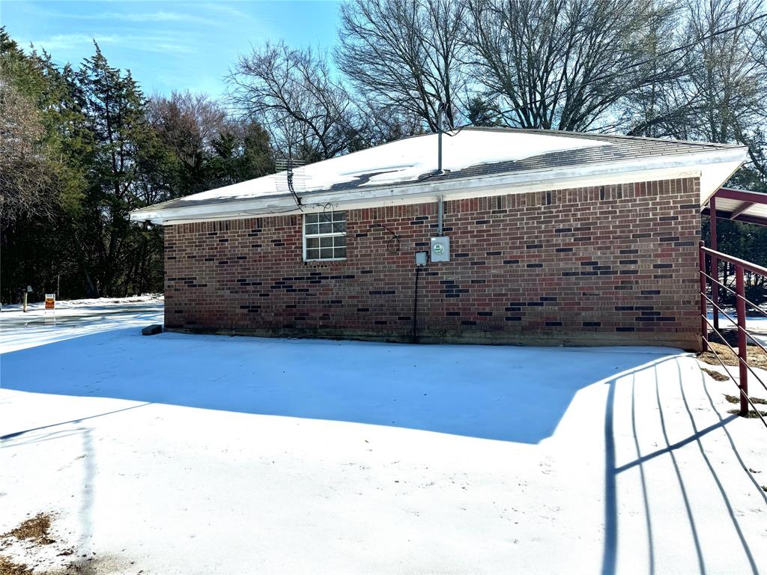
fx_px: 532
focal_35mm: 24
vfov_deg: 56.8
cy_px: 288
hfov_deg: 71.6
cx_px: 384
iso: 80
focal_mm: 6.76
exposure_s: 1/7937
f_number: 1.78
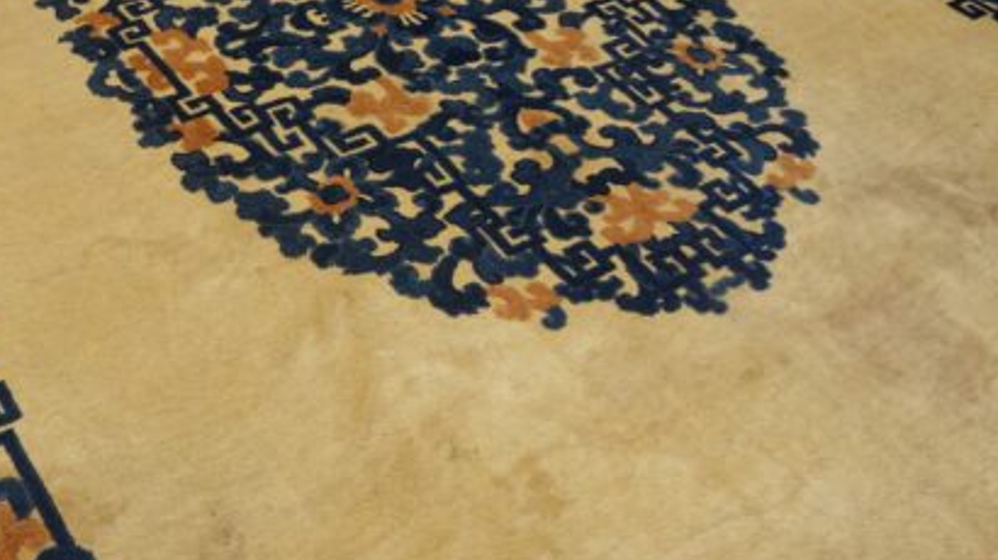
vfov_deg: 25.9
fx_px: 1217
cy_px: 223
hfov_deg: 43.8
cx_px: 307
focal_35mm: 46
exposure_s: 1/60
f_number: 4
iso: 640
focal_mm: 20
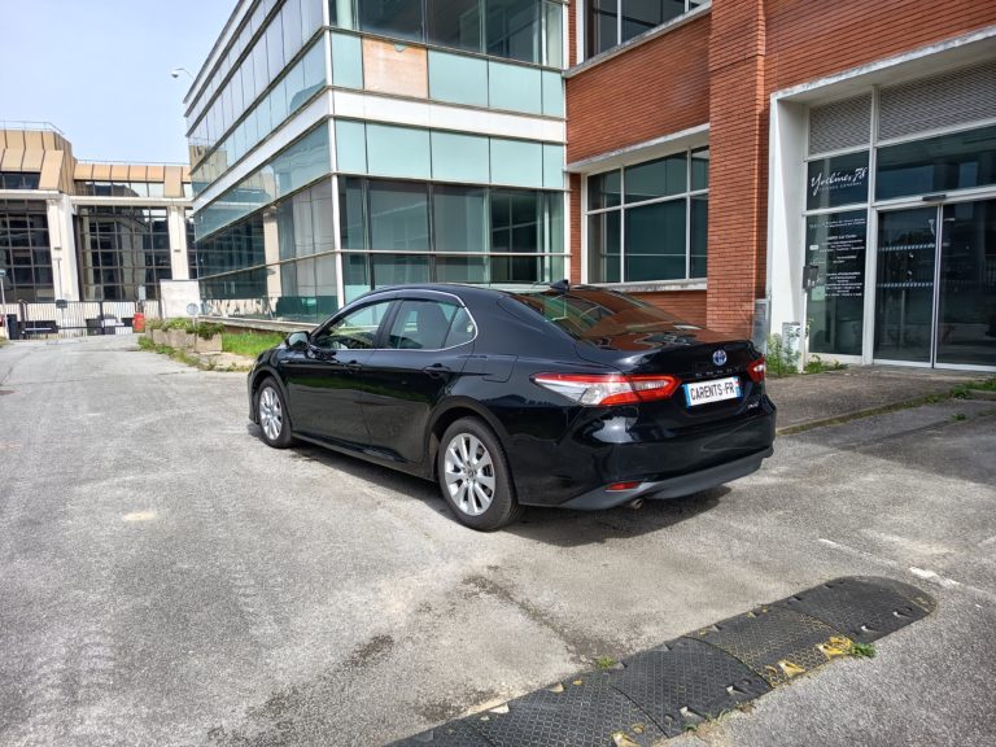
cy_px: 374
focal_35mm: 24
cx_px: 498
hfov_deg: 71.6
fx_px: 691
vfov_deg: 56.8
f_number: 1.7
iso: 50
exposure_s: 1/234
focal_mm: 5.24
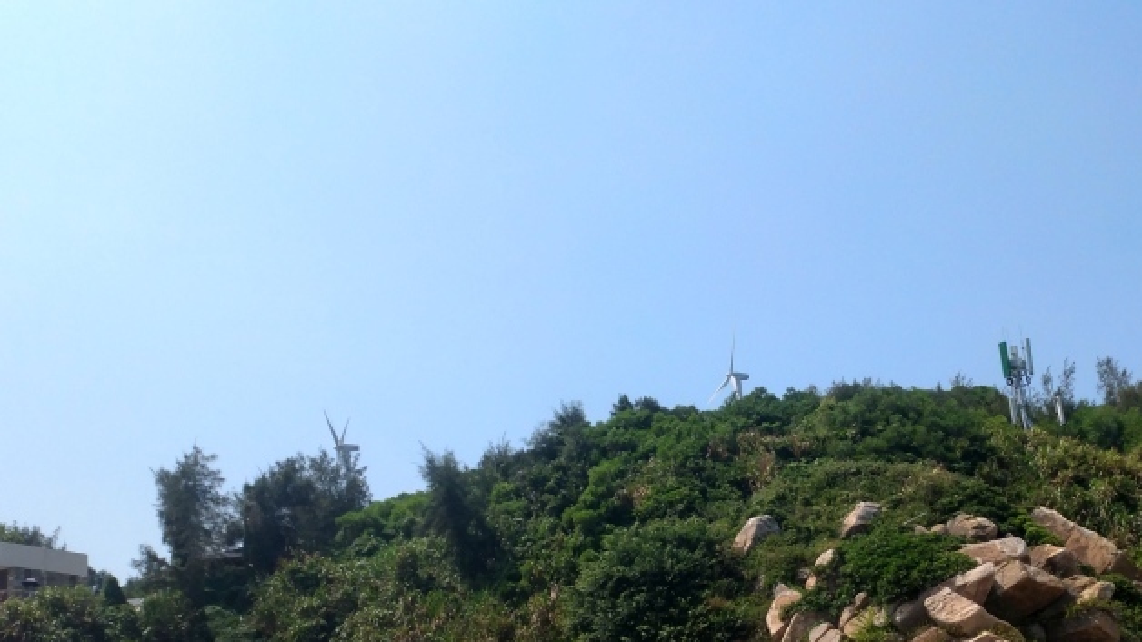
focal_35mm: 48
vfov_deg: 24.7
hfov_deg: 42.7
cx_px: 669
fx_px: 1453
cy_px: 466
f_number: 2.2
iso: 100
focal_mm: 4.73
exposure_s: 1/1264
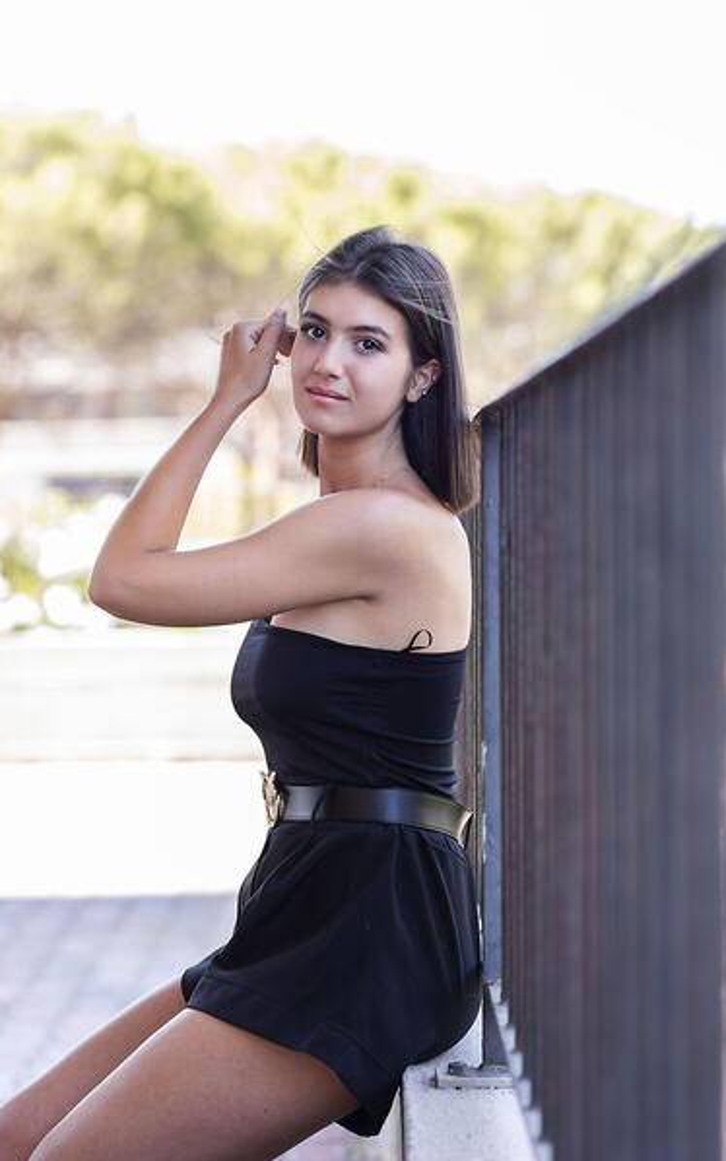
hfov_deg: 15.0
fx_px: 2753
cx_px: 374
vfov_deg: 23.8
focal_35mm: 87
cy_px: 580
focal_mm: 85
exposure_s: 1/160
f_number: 2.8
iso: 200
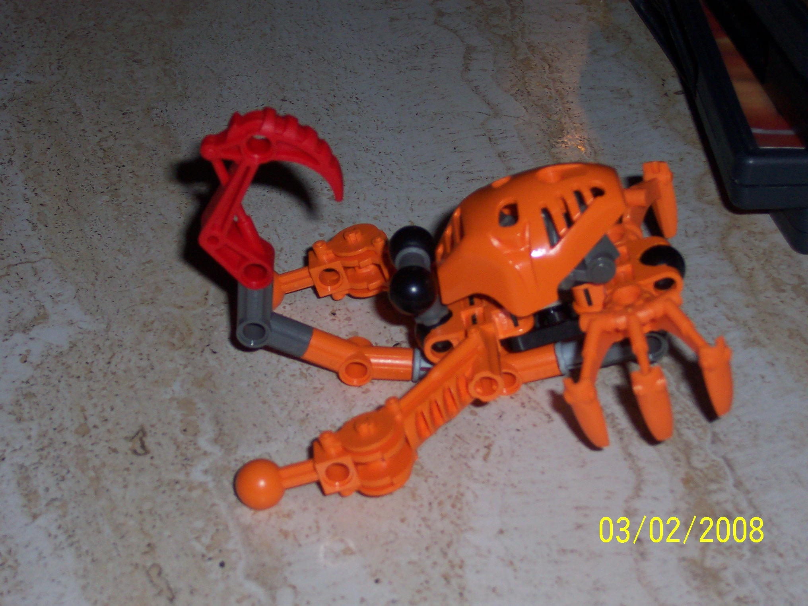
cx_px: 404
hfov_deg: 17.3
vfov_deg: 13.0
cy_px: 303
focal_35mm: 114
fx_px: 2661
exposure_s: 1/90
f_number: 4.8
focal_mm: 17.6
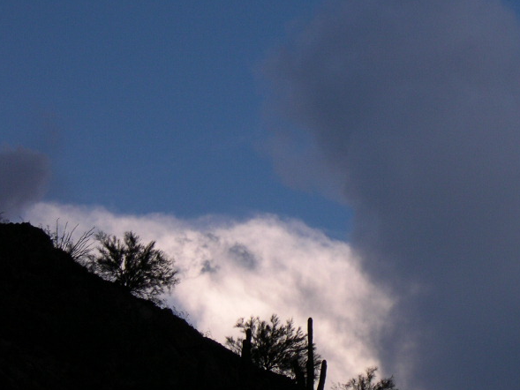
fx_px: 2404
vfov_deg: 9.3
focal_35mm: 160
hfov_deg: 12.3
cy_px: 209
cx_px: 433
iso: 100
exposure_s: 1/147
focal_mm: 19.5
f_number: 4.5
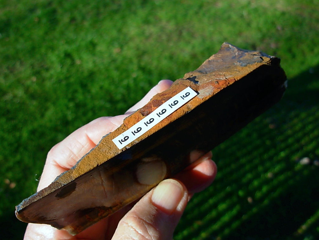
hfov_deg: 49.0
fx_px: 350
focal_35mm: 38
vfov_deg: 37.7
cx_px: 160
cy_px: 120
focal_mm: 6.3
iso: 50
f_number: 2.9
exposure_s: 1/406
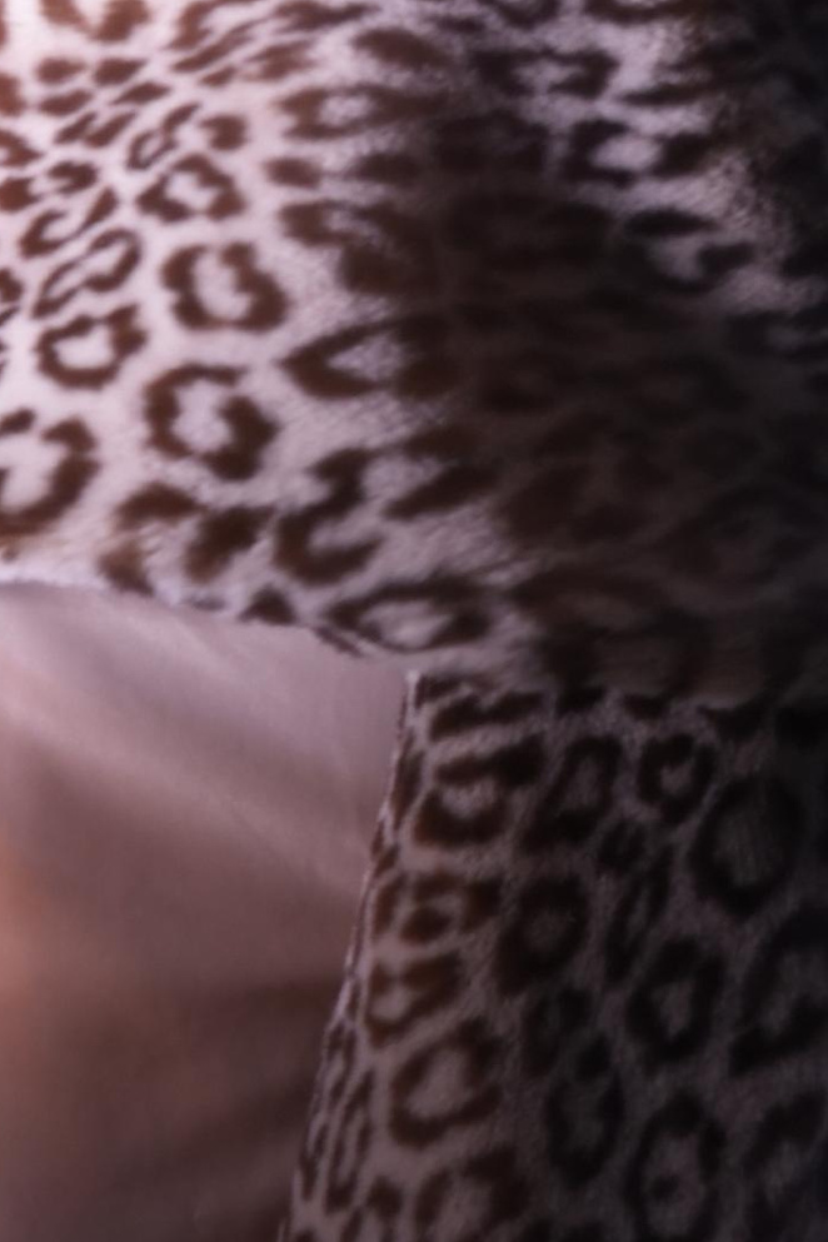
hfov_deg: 11.5
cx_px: 592
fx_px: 4095
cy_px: 258
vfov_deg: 17.1
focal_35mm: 119
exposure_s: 1/3
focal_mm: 30.7
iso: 500
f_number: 13
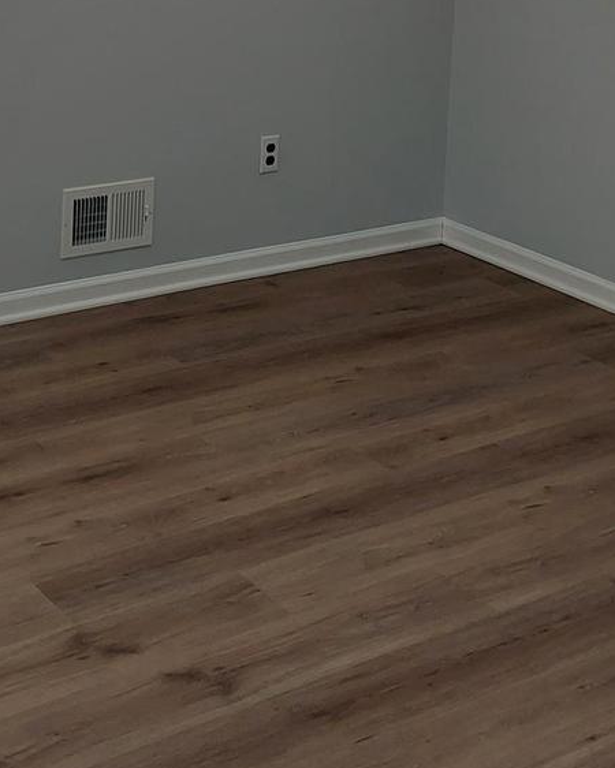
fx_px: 1455
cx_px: 172
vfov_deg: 27.7
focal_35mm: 64
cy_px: -10
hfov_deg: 23.7
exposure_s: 1/60
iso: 80
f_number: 1.8
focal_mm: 5.23
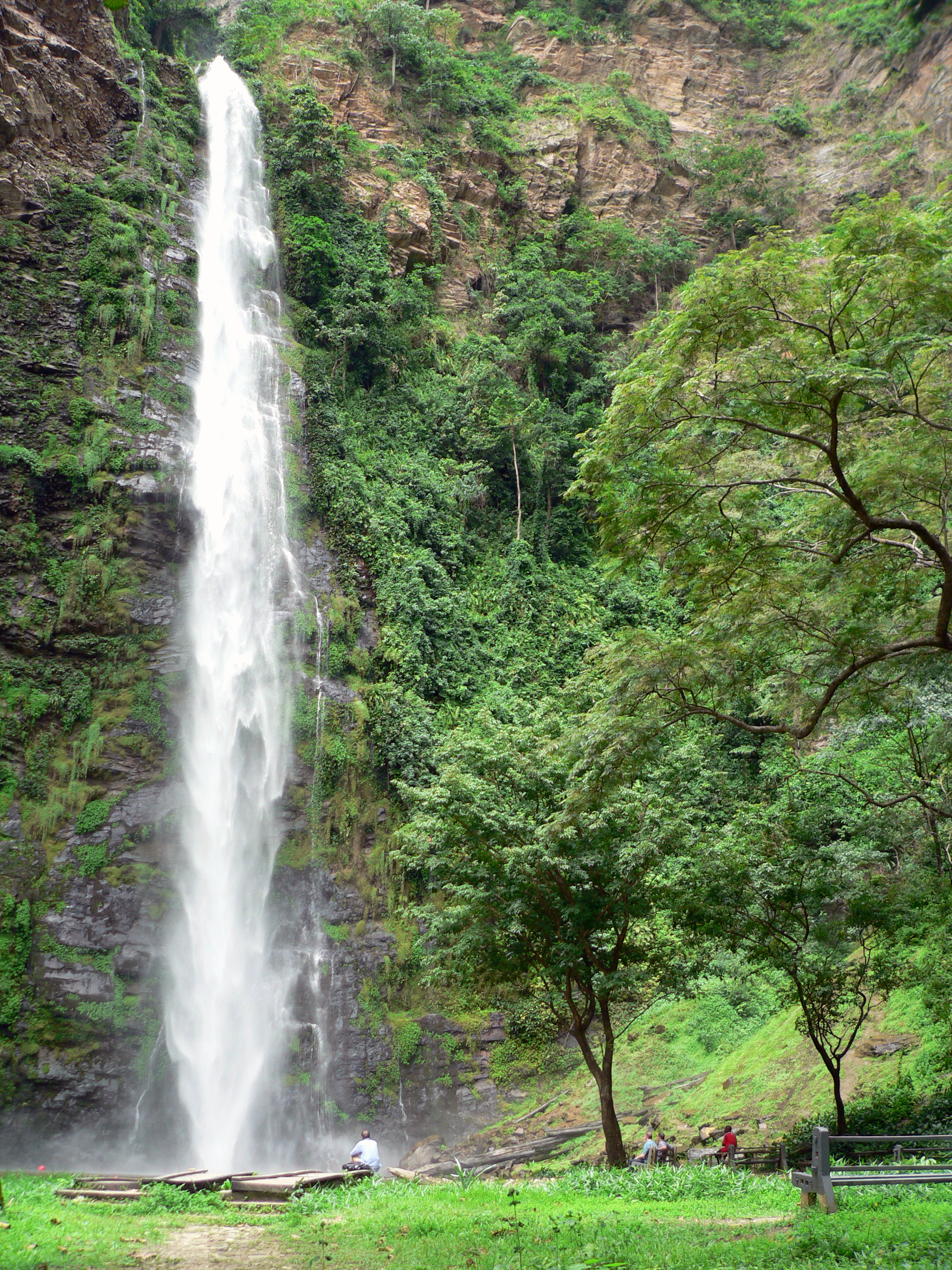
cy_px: 635
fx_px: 1320
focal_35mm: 36
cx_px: 476
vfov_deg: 51.4
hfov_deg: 39.7
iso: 80
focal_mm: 6
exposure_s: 1/125
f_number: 3.3
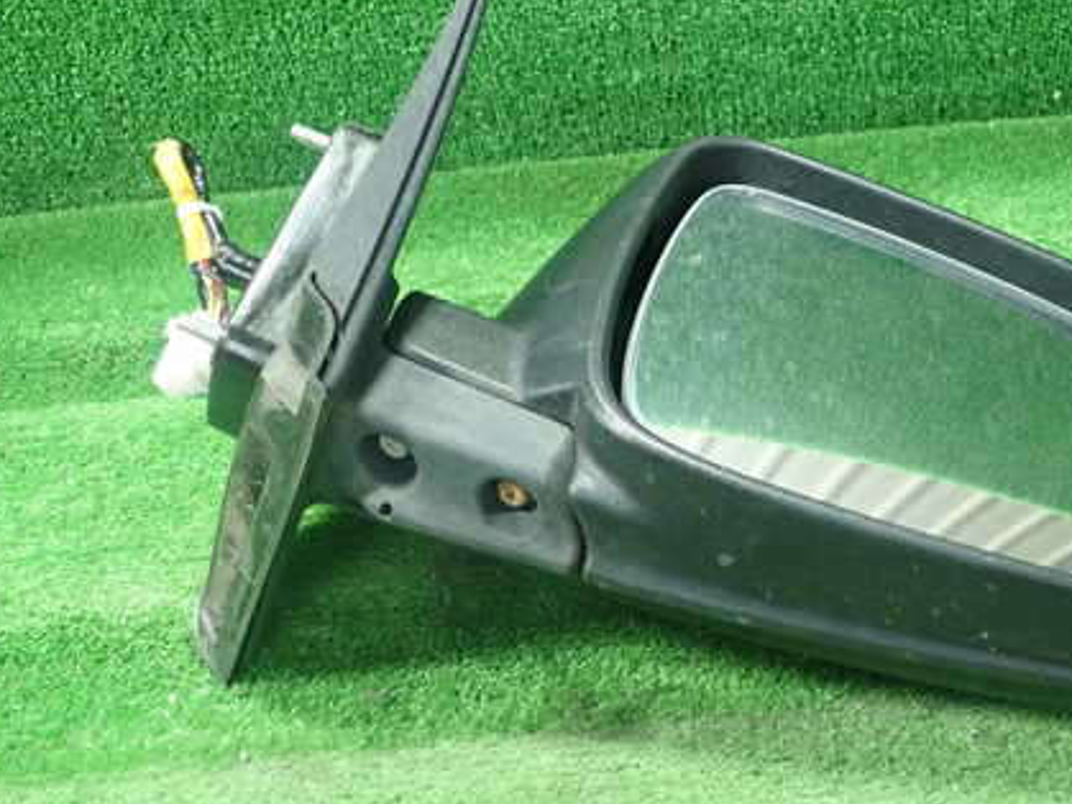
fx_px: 1331
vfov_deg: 33.6
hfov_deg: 43.1
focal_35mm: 43
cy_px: 364
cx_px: 732
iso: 800
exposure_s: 1/100
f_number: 2.3
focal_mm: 5.5
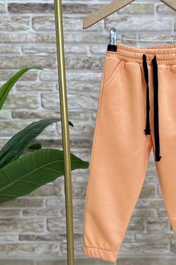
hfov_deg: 33.4
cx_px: 135
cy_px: 164
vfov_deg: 49.1
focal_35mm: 39
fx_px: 286
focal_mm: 6.86
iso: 80
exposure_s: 1/100
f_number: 1.78
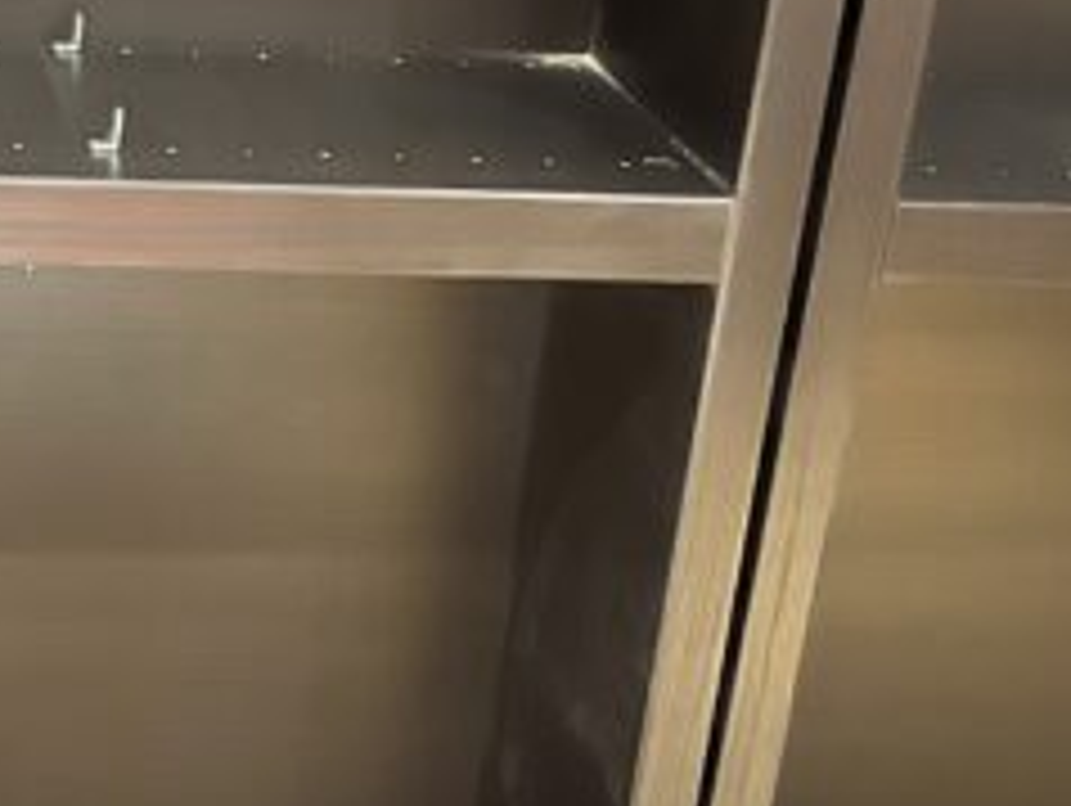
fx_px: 1734
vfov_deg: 25.1
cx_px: 36
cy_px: 38
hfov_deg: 32.0
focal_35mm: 56
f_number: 1.6
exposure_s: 1/15
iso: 1250
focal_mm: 5.1
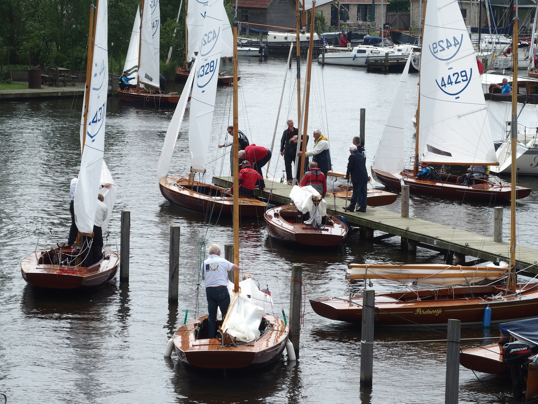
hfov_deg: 13.2
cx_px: 269
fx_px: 2331
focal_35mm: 150
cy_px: 202
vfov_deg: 9.9
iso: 100
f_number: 5
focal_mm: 31.8
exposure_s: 1/640
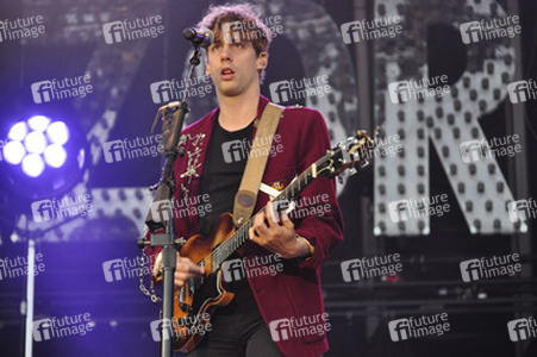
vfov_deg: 10.6
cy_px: 178
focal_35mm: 129
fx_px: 1923
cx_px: 268
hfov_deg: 15.9
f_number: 4.2
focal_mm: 86
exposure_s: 1/250
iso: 1250
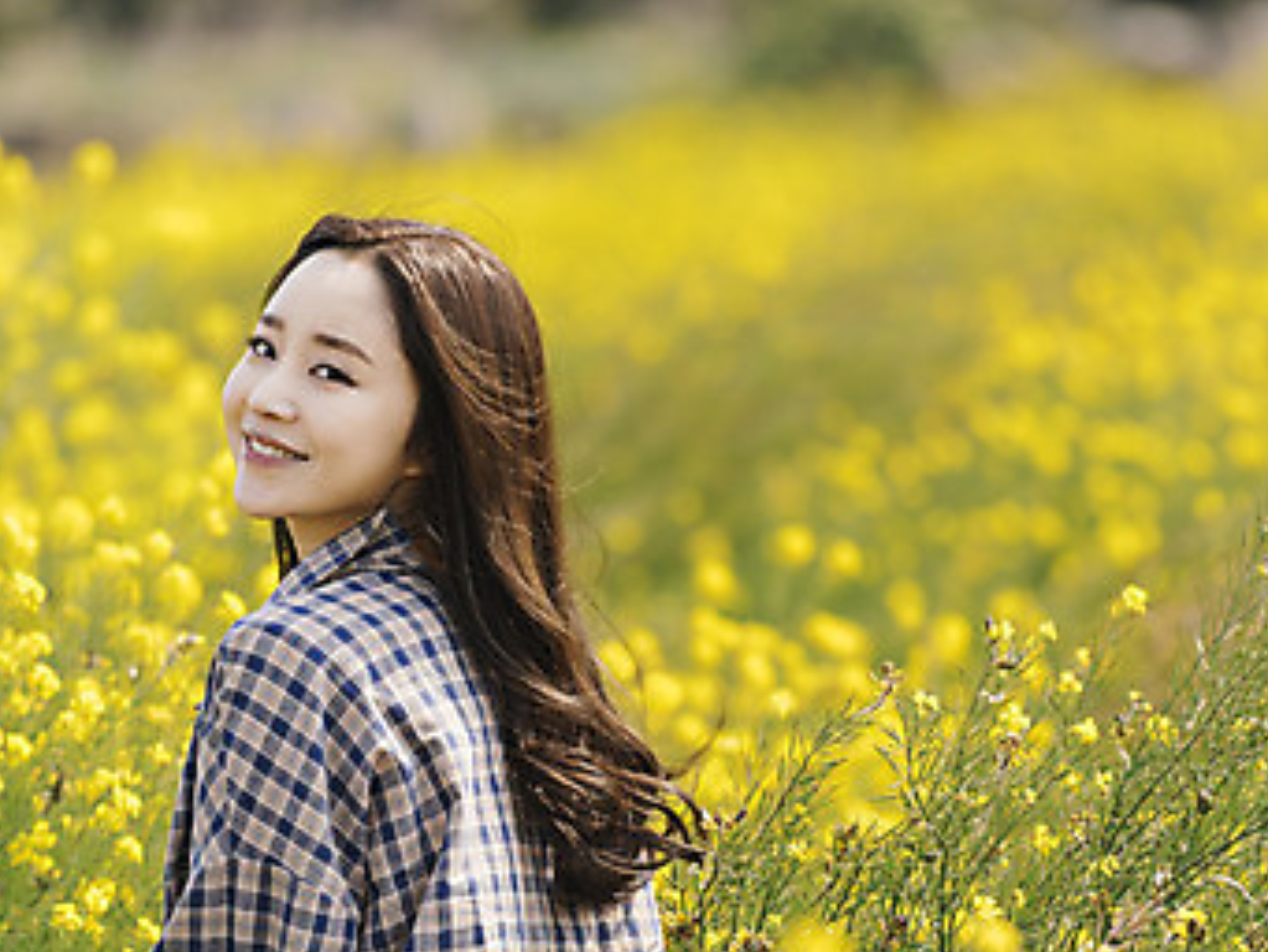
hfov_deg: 5.9
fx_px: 12385
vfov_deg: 4.4
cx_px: 731
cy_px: 606
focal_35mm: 338
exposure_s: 1/1000
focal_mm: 200
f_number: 2.8
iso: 100
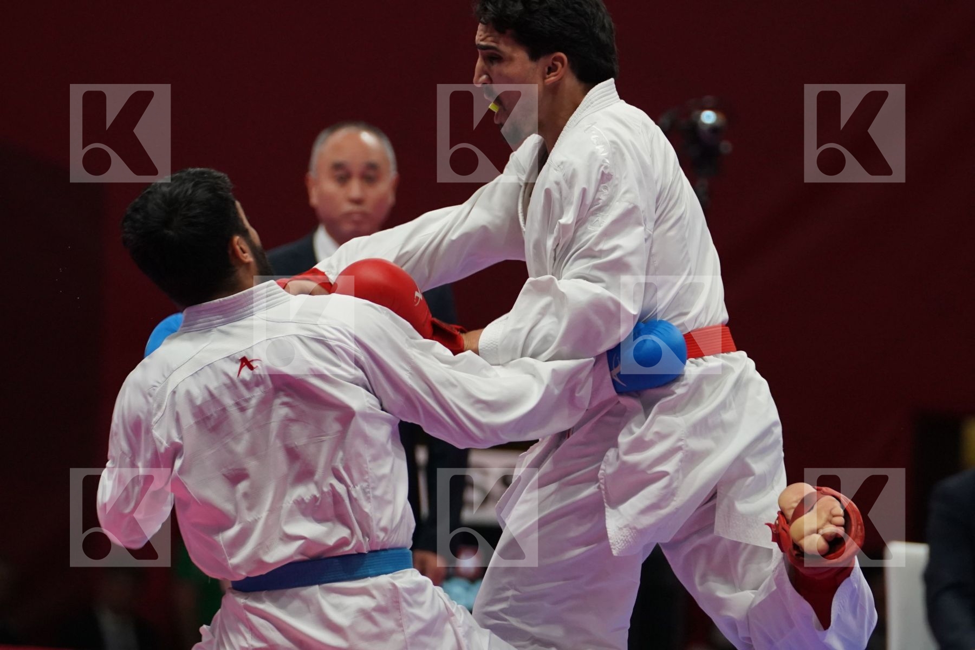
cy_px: 325
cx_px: 488
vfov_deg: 4.1
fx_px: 9126
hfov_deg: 6.1
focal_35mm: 337
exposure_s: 1/1000
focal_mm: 225
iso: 2500
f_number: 4
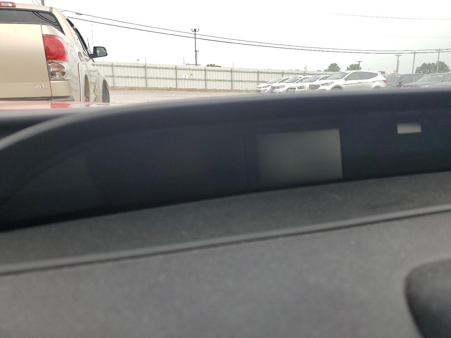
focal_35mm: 26
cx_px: 226
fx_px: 339
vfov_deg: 53.1
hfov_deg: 67.3
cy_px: 169
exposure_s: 1/769
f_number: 1.5
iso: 50
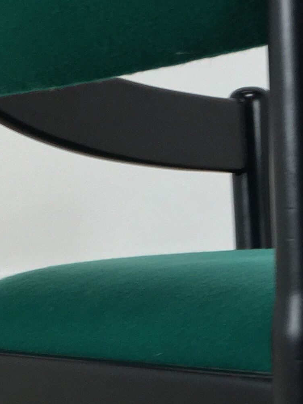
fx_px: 1365
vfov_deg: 16.5
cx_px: 316
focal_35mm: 117
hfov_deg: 12.5
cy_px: 395
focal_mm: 4.15
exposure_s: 1/33
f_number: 2.2
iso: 50
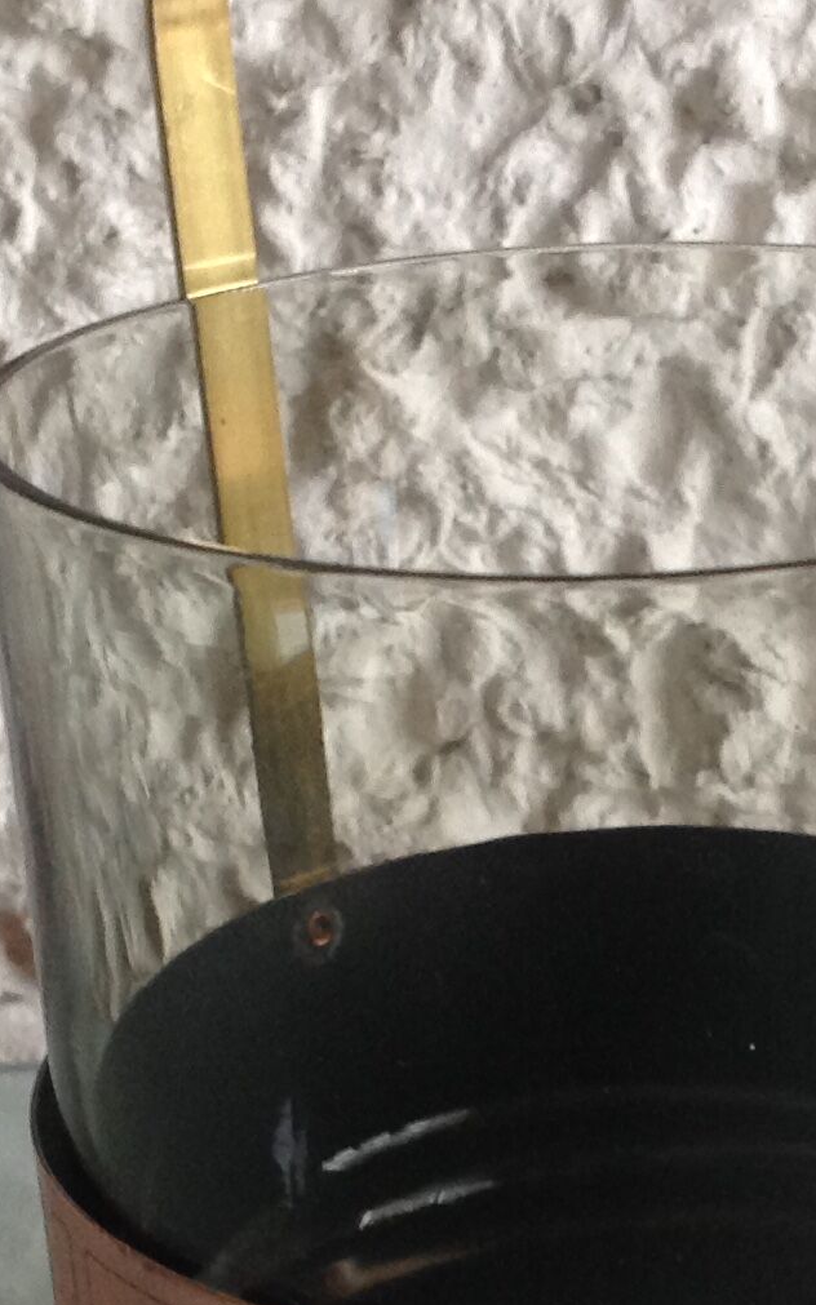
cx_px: 735
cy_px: 814
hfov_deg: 13.6
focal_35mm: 95
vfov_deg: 21.8
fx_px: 3380
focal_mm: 4.28
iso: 125
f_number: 2.4
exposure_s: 1/15
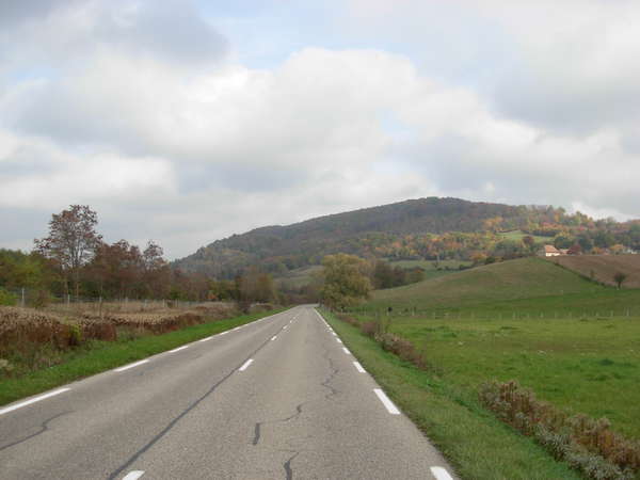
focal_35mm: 38
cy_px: 240
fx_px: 703
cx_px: 320
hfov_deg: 49.0
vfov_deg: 37.7
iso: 79
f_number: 2.9
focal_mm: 6.3
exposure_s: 1/767
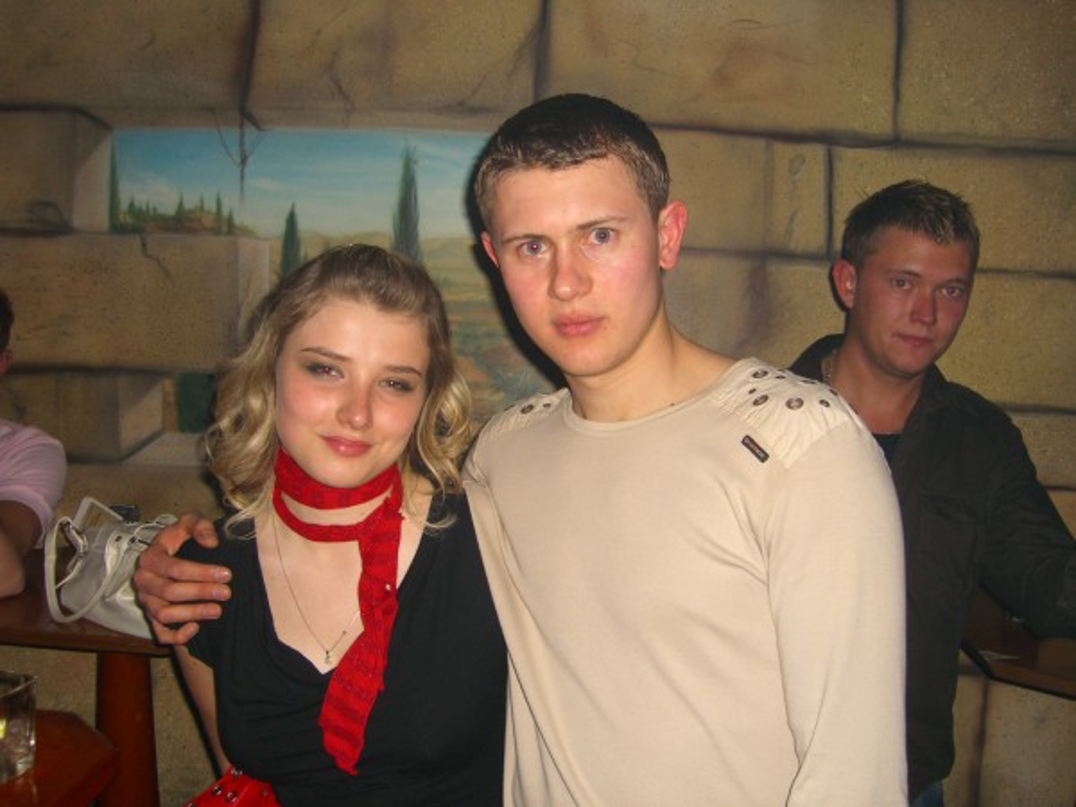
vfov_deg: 37.7
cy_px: 404
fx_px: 1181
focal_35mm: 38
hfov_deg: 49.0
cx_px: 538
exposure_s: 1/60
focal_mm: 7.9
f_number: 2.8
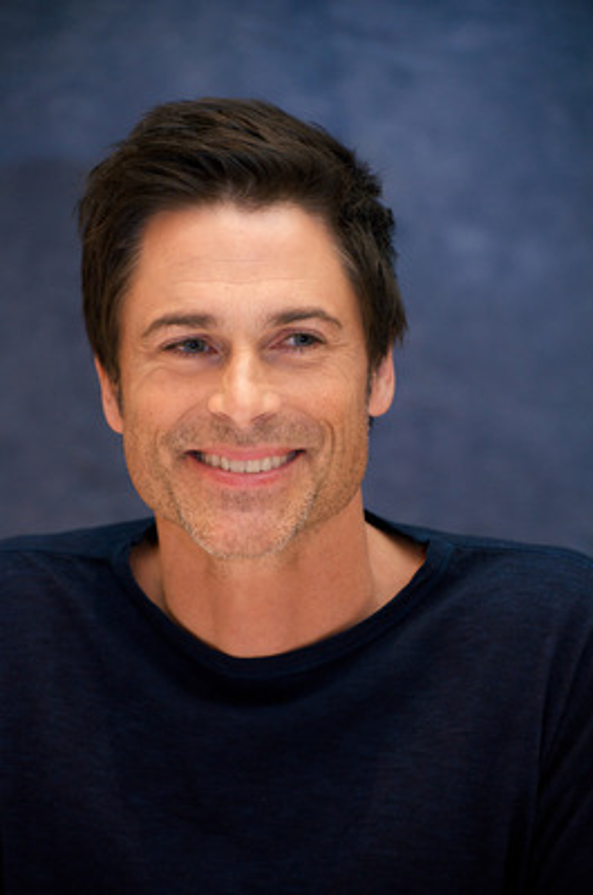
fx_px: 3350
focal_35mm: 135
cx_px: 296
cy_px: 448
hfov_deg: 10.1
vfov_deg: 15.2
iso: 2000
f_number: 5.6
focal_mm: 135
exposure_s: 1/60
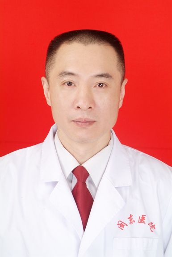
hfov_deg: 10.7
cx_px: 86
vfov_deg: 16.0
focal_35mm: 128
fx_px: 915
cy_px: 128
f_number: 11
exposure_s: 1/90
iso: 100
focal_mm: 85
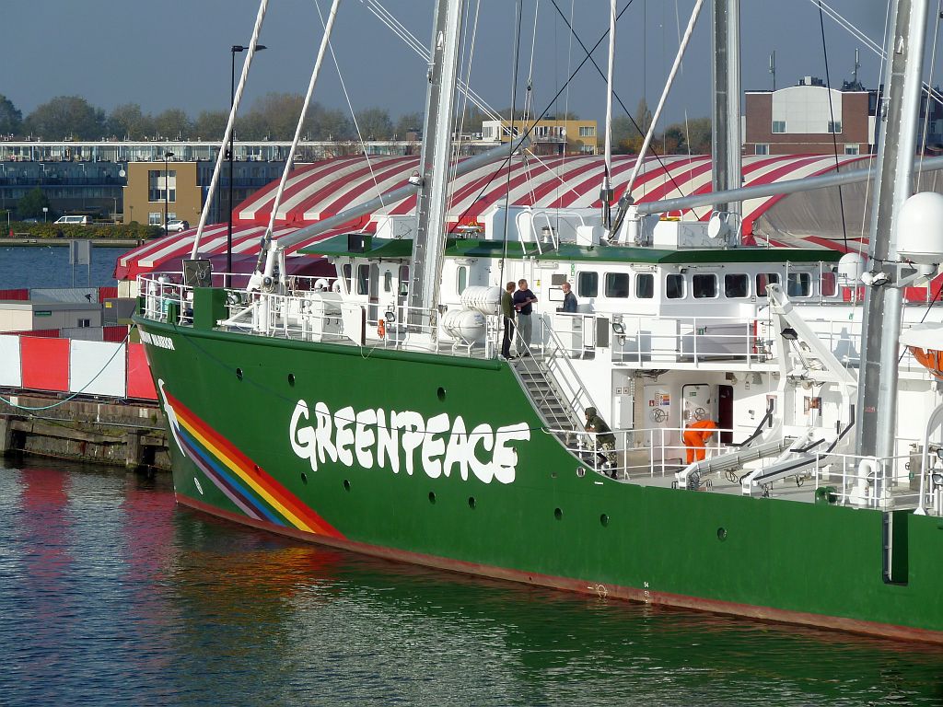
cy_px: 354
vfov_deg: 10.1
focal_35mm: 147
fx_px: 4005
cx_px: 472
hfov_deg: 13.4
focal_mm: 24.1
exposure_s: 1/400
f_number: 5.6
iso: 80
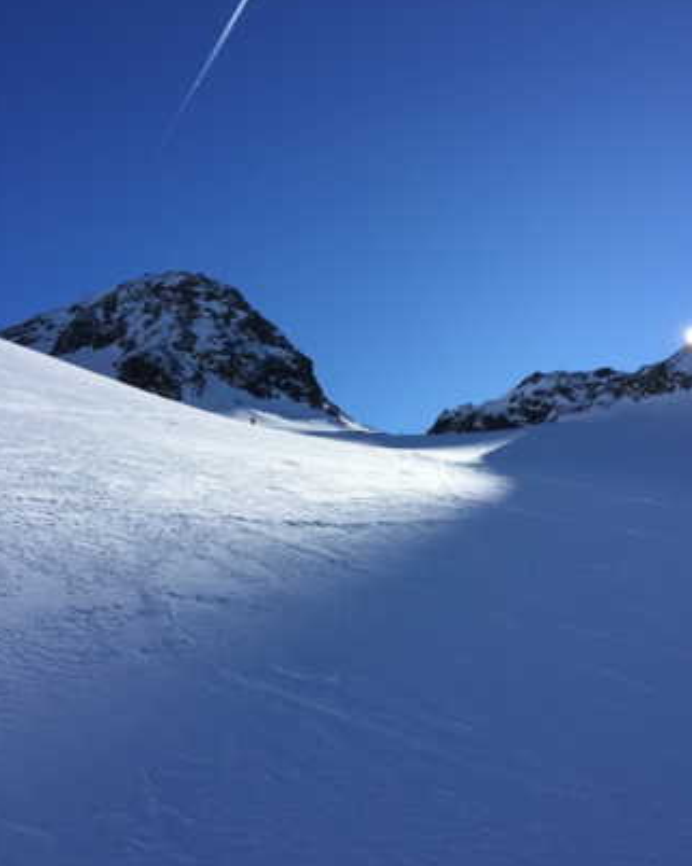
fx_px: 795
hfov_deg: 47.1
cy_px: 431
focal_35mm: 31
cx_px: 345
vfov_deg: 57.2
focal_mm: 4.15
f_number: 2.2
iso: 32
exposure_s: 1/3597
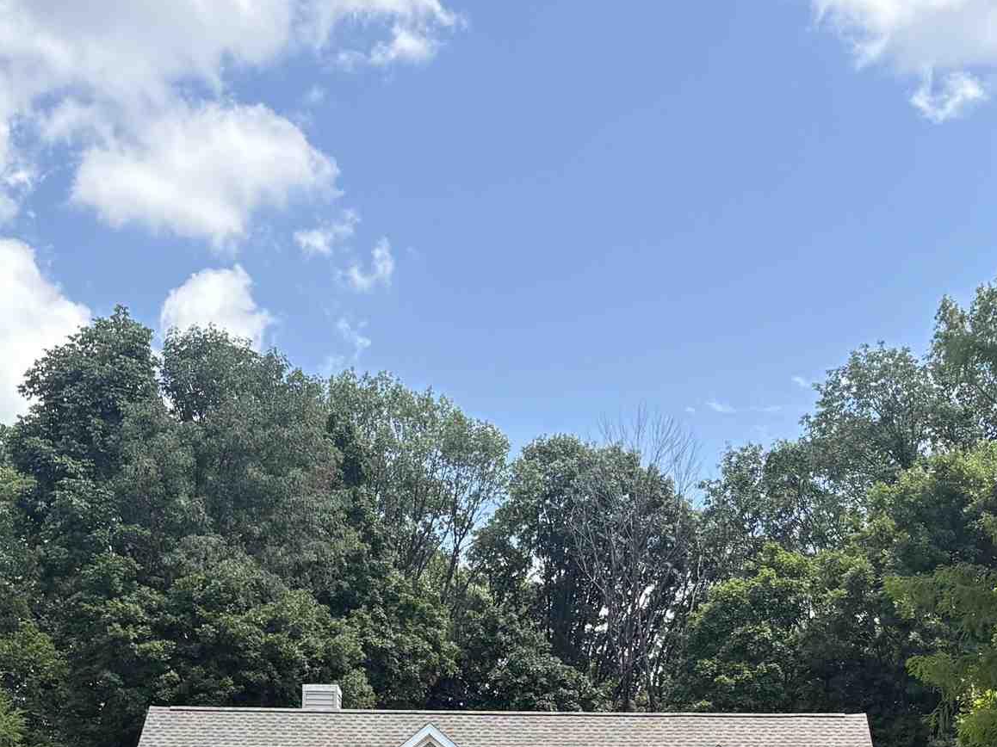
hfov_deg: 28.2
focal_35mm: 69
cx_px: 523
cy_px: 880
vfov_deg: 20.1
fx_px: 1987
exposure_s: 1/1550
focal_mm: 5.96
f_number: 1.6
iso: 64
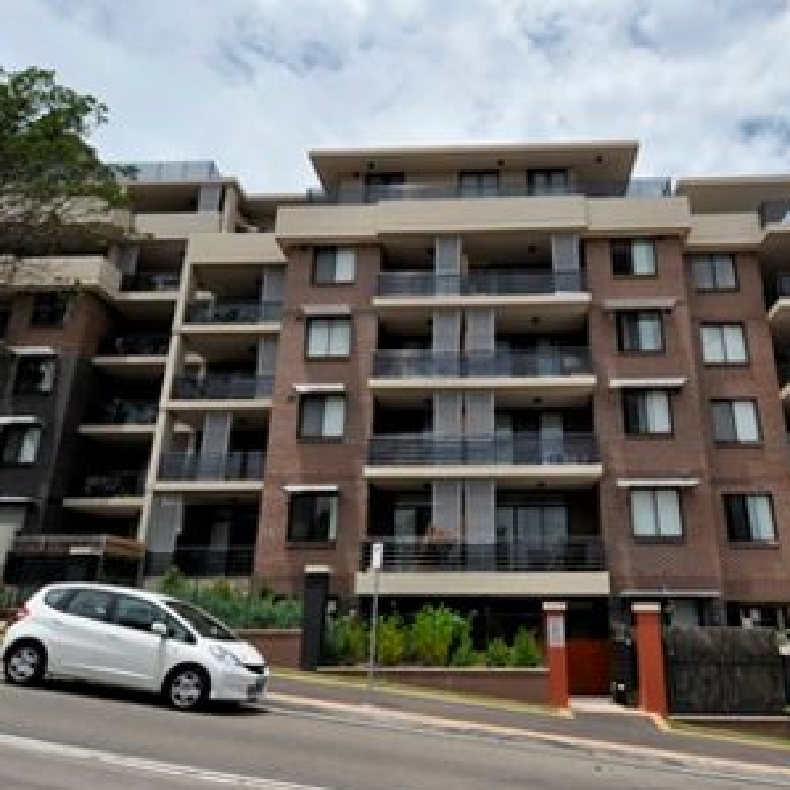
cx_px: 473
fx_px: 620
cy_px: 392
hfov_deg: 64.4
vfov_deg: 65.0
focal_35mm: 24
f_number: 18
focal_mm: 12
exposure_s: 1/1250
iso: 800
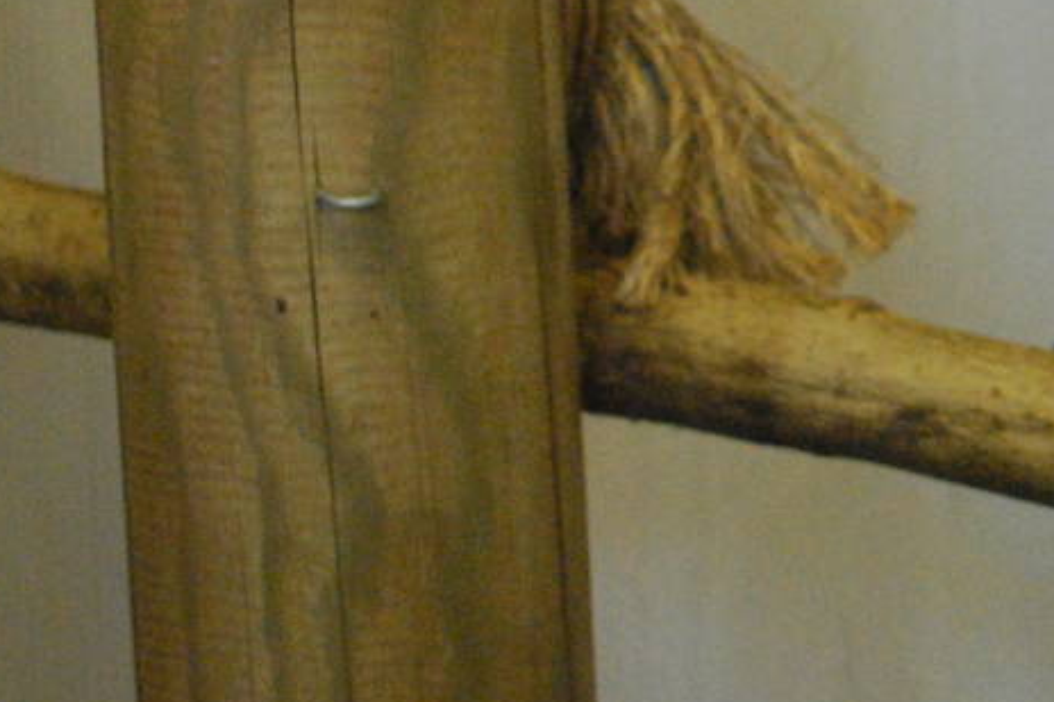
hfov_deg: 13.4
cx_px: 1570
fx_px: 4244
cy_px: -28
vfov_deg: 9.4
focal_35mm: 145
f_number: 4.5
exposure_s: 1/13
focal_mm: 28
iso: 1600
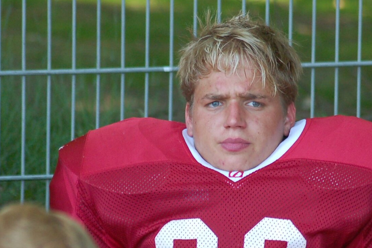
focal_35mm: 406
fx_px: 4195
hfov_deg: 5.1
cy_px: 197
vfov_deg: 3.4
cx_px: 219
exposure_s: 1/400
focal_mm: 135
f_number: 4.5
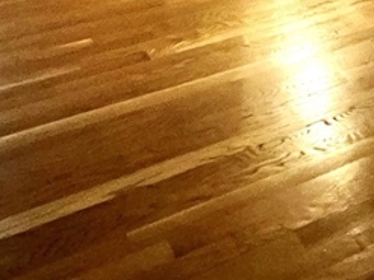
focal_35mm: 54
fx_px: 583
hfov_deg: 35.3
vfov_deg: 17.7
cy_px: -298
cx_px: 245
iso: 800
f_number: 1.8
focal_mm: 1.57
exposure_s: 1/40
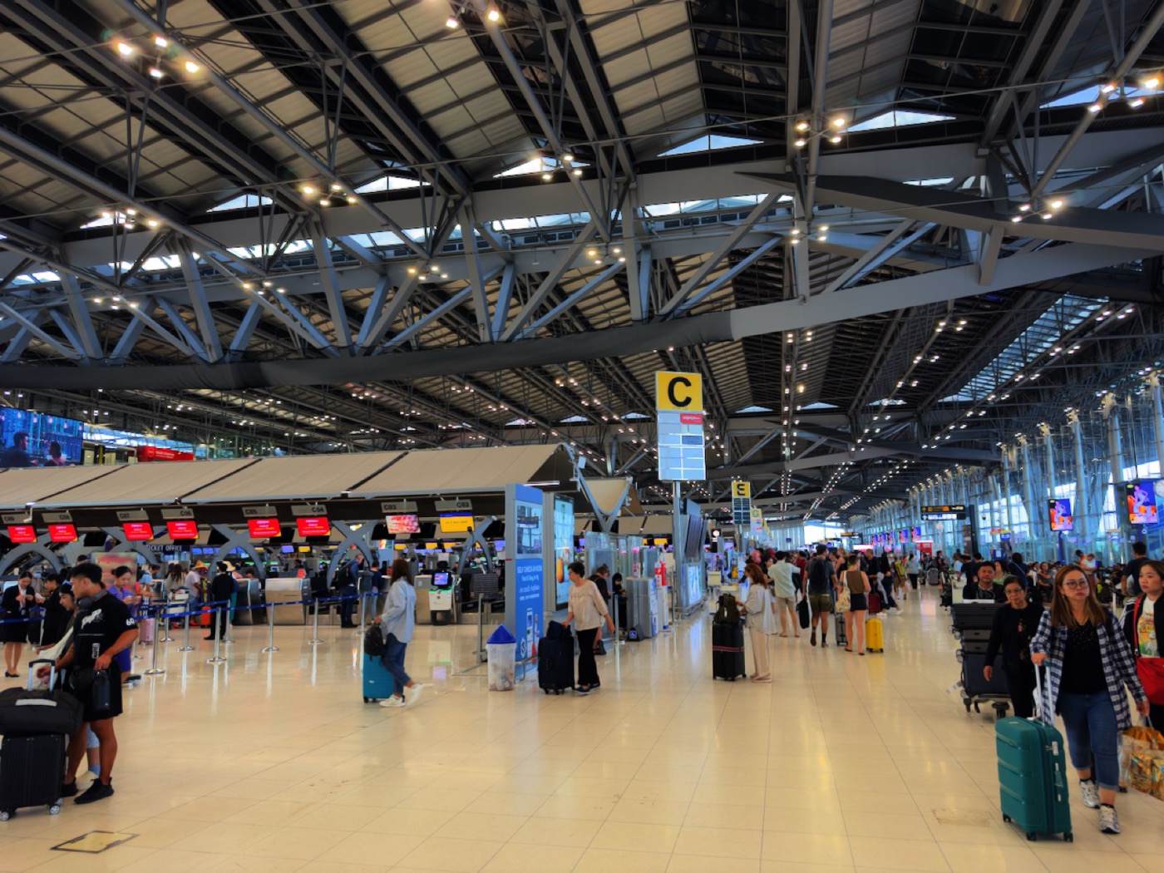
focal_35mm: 24
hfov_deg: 71.6
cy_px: 436
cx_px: 582
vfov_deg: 56.8
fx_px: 807
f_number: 1.78
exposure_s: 1/50
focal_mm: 6.86
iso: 80
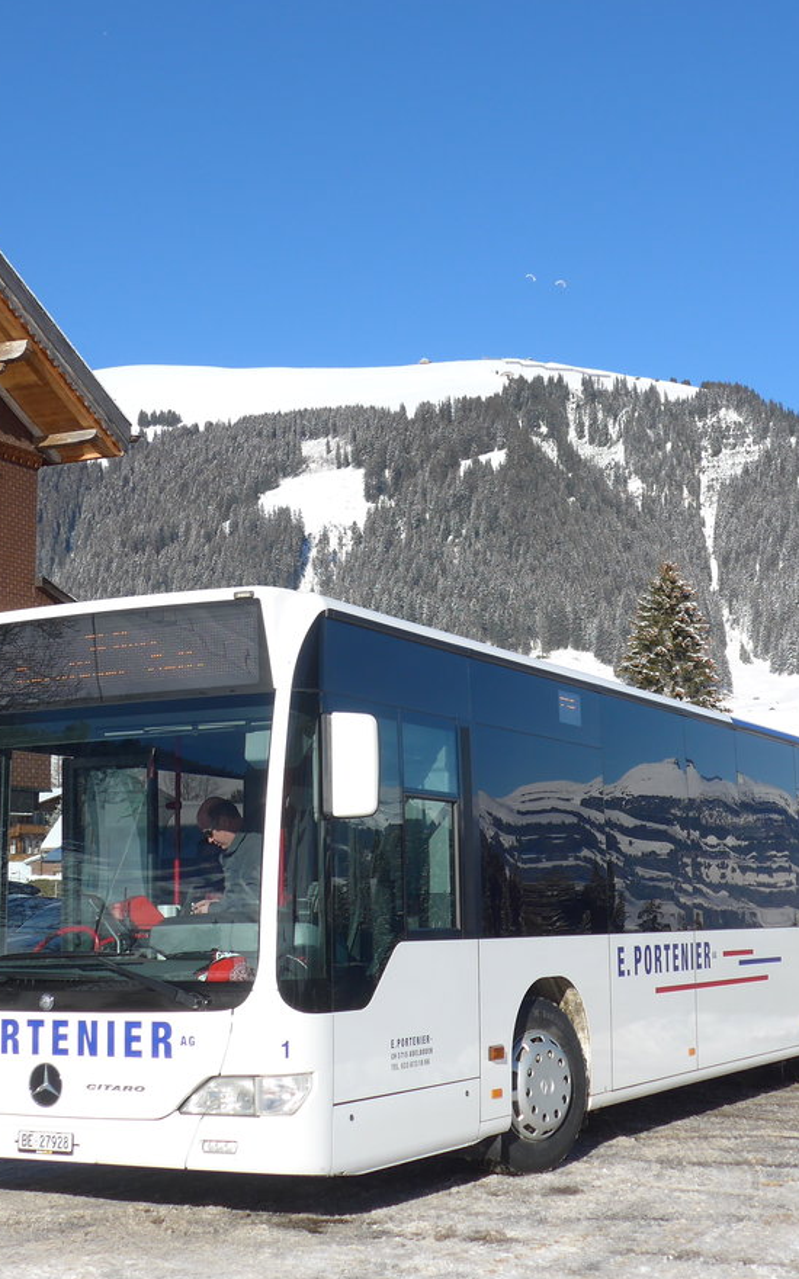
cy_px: 634
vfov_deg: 38.9
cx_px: 431
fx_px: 1813
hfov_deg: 24.8
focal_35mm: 52
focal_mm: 7.5
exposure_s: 1/2000
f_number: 2.8
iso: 80
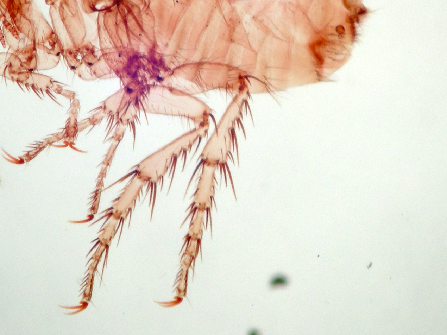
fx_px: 930
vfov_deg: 20.3
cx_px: 162
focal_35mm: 72
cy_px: 79
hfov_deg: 26.9
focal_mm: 10.1
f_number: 3.1
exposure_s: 1/31
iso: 100
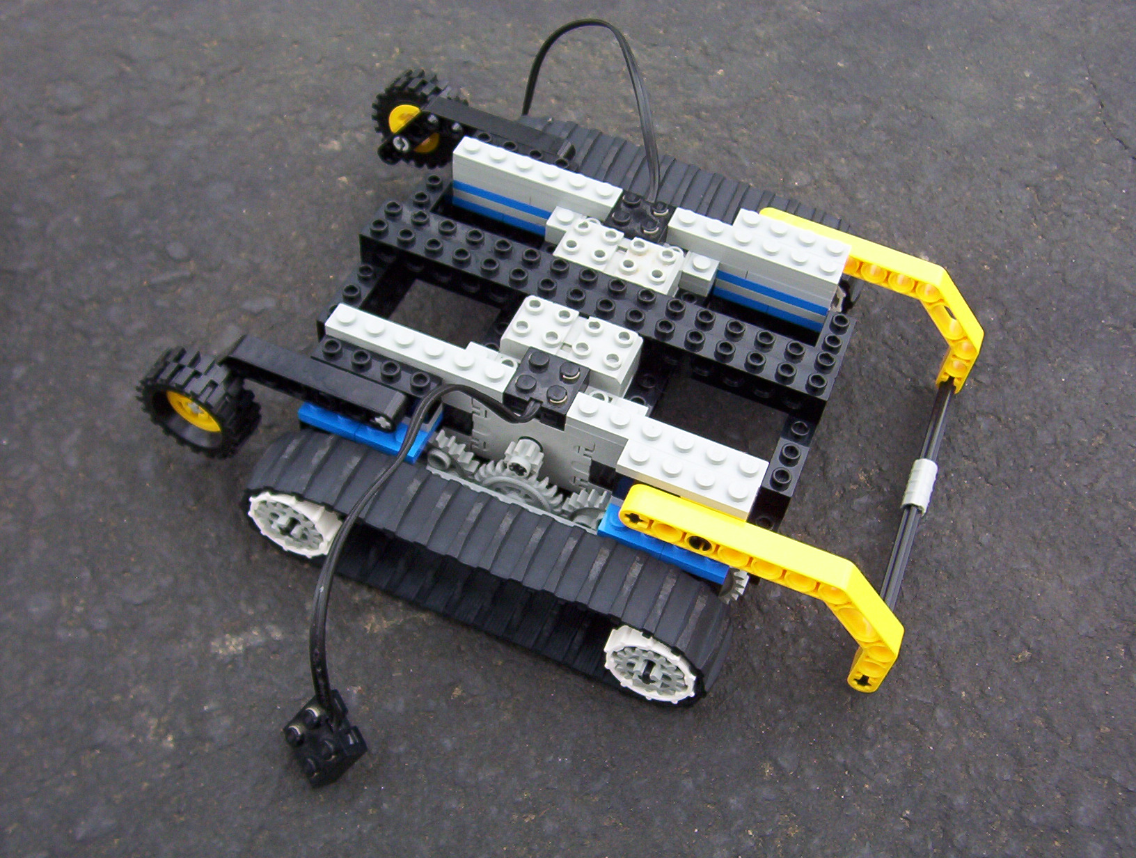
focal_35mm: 36
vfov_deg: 39.8
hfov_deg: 51.2
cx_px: 568
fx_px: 1184
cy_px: 429
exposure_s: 1/507
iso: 100
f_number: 2.76
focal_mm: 5.54
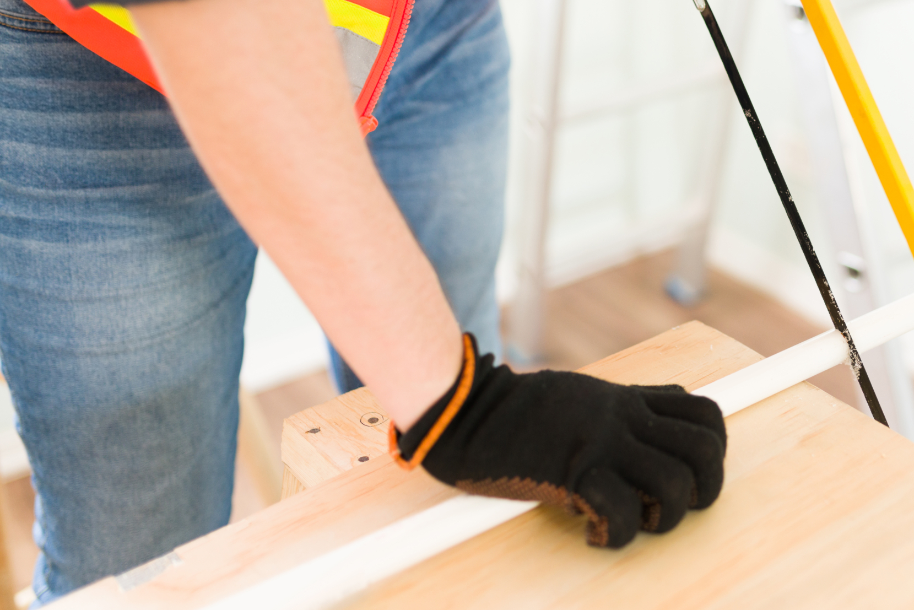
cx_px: 702
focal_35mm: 54
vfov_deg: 25.0
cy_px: 260
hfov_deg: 35.9
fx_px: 1371
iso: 500
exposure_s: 1/100
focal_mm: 35
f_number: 1.8
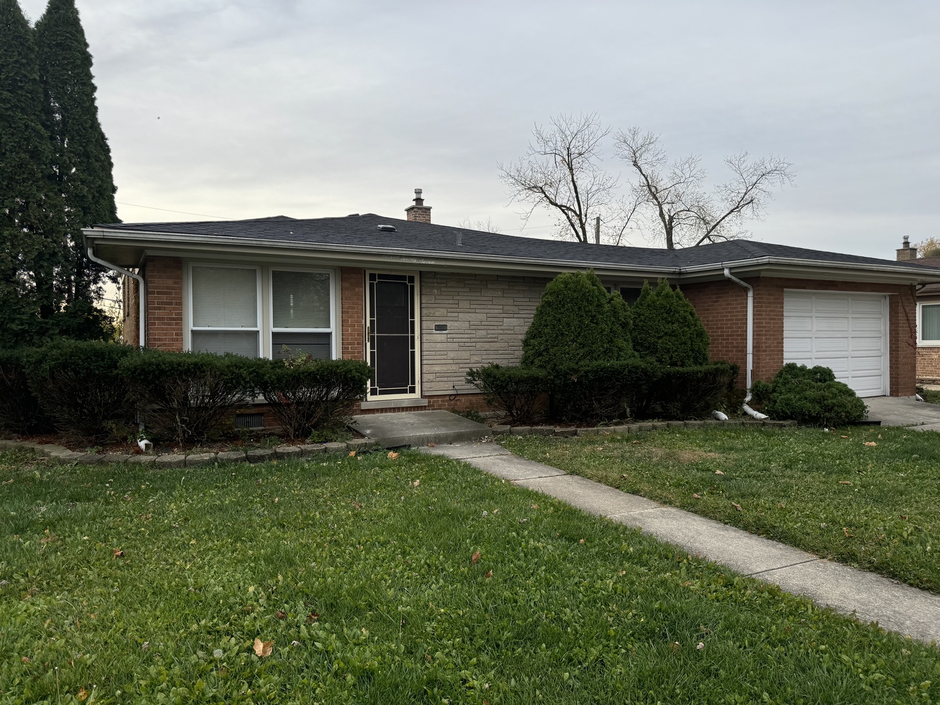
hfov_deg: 71.6
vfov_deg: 56.8
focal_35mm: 24
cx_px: 470
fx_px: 652
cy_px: 352
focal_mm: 6.76
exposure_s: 1/1193
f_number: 1.78
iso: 80
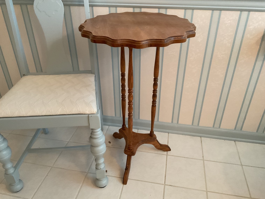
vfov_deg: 48.2
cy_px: 100
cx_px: 132
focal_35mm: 29
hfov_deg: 61.7
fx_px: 222
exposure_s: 1/60
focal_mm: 3
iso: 200
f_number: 1.8
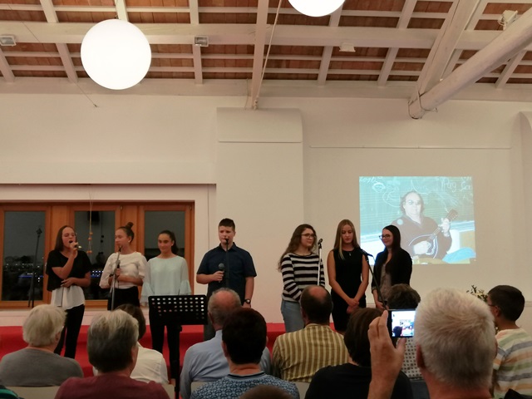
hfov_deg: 46.8
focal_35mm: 40
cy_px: 200
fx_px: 615
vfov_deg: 36.0
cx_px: 266
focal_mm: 3.95
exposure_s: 1/33.3
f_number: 1.8
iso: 250
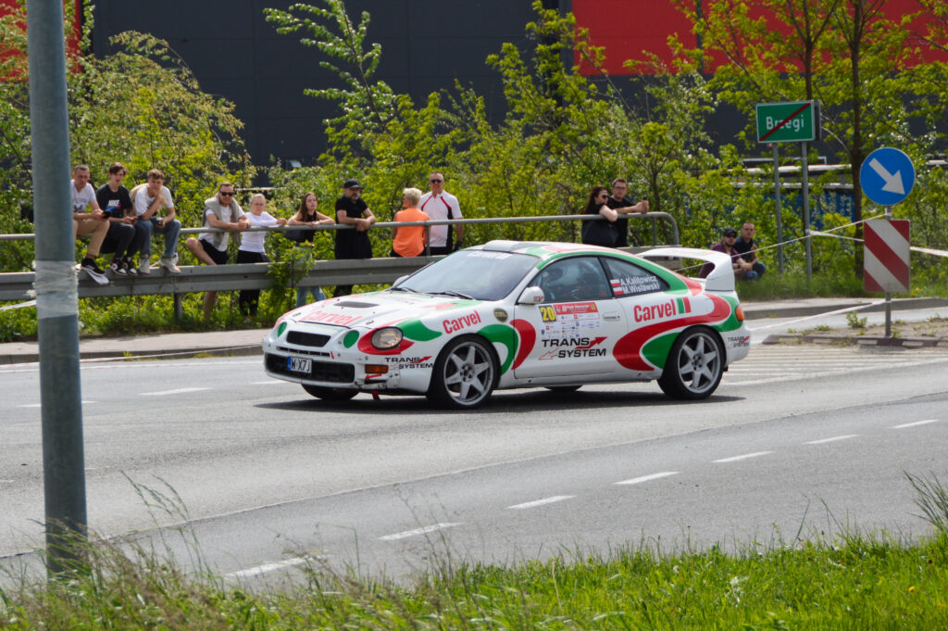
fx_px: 2960
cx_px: 474
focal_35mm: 112
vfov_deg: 12.2
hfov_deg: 18.2
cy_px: 316
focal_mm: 75
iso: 200
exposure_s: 1/2000
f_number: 5
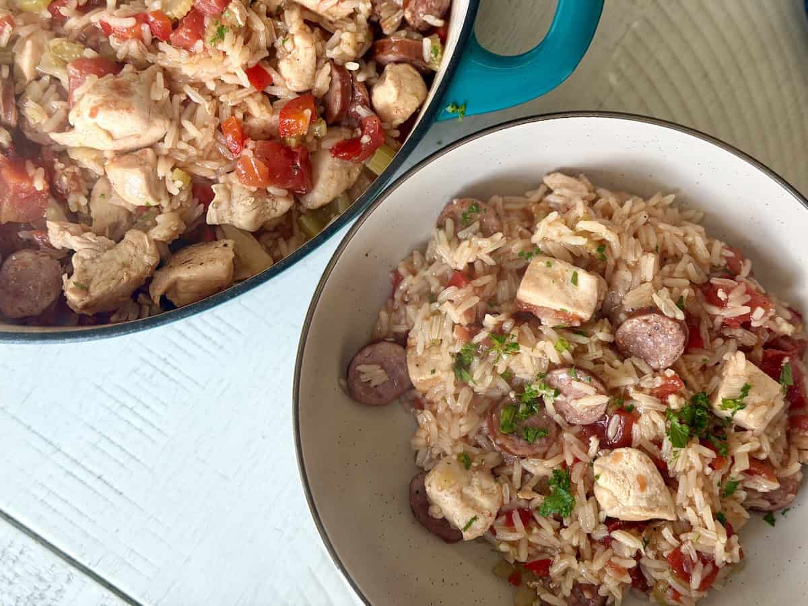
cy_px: 303
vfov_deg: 30.3
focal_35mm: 48
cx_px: 404
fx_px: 1120
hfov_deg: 39.7
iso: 125
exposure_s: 1/60
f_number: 1.8
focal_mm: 6.8
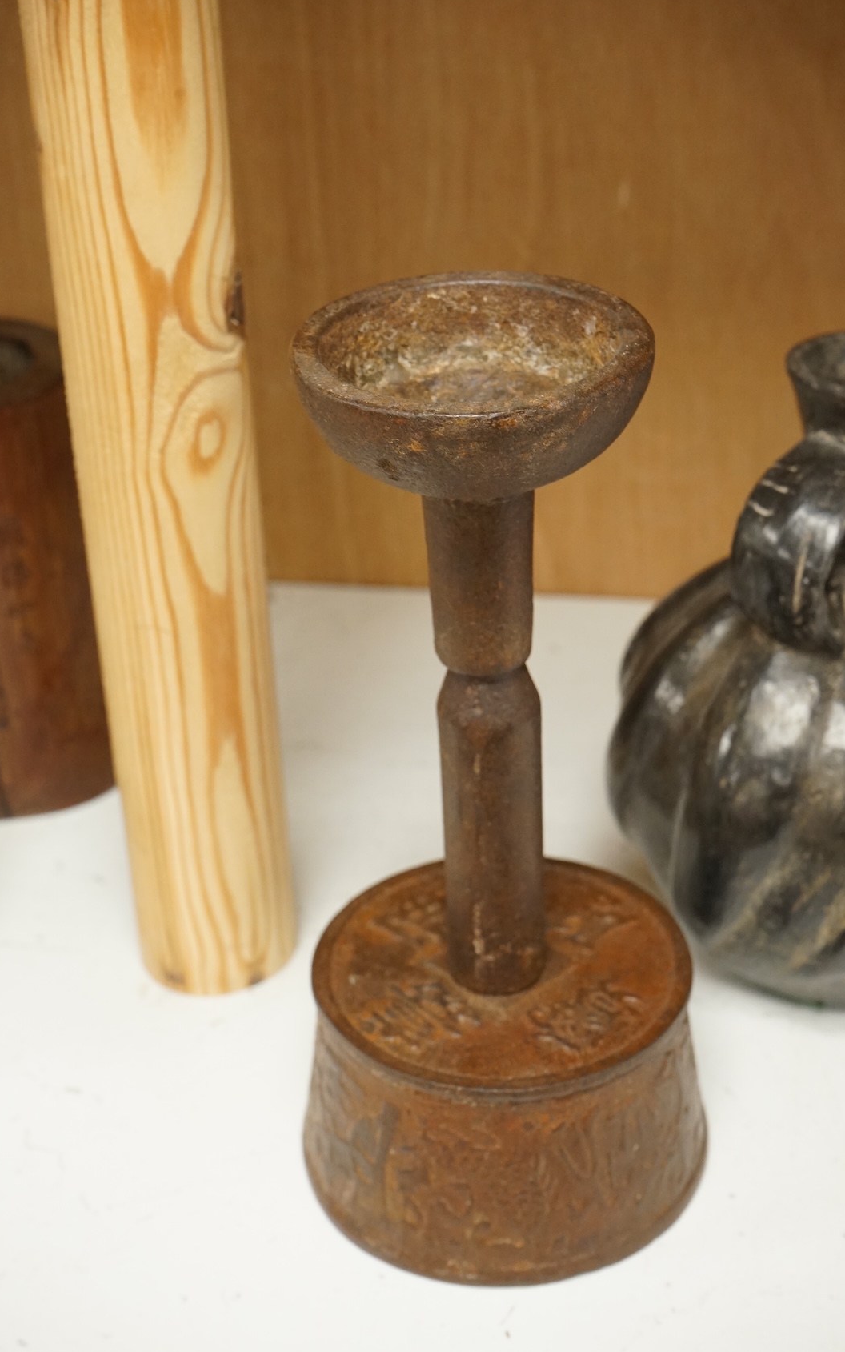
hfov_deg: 22.8
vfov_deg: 35.7
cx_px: 420
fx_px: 2100
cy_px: 668
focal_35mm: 57
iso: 2500
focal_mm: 55
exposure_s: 1/50
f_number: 10
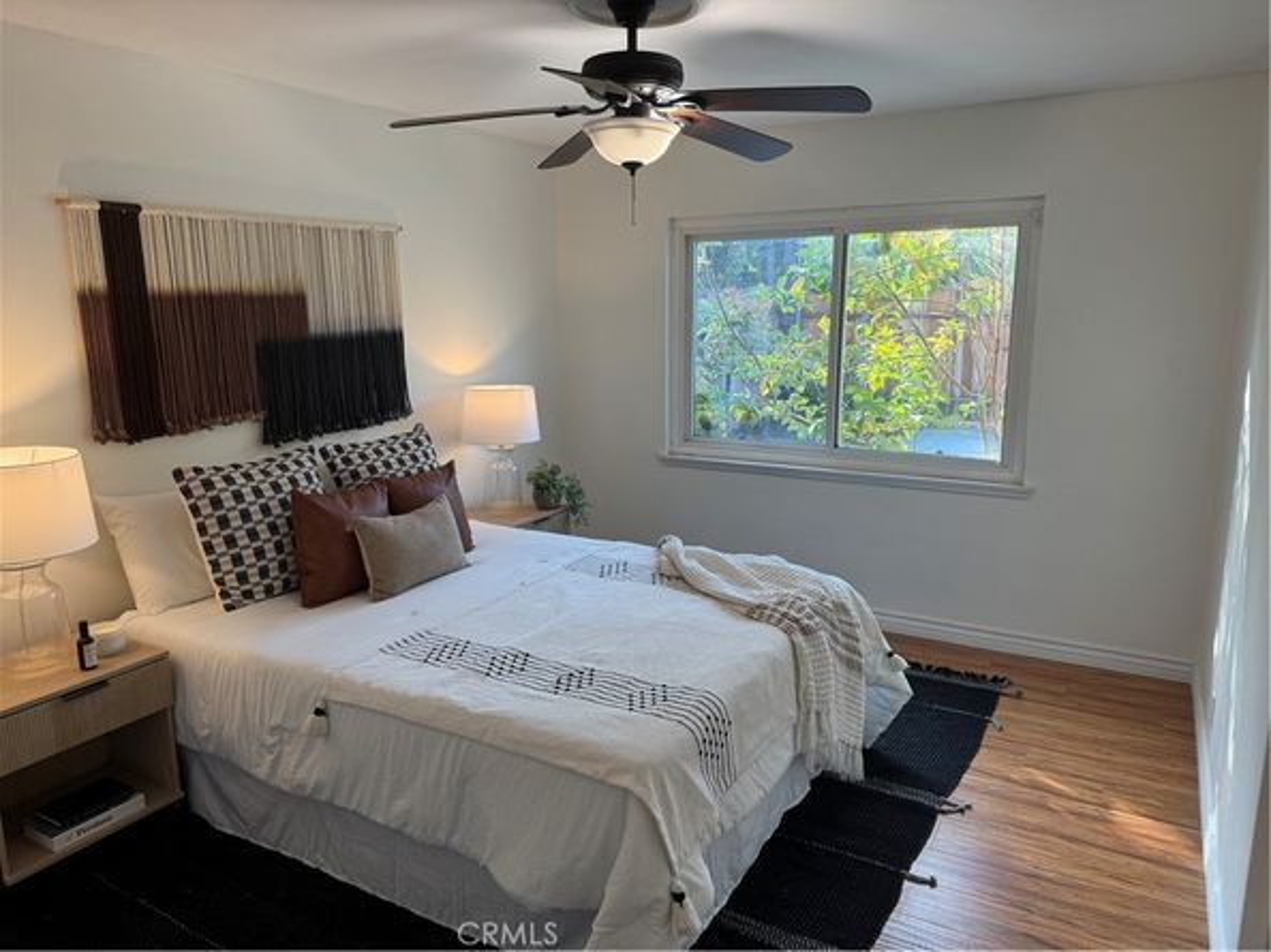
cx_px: 636
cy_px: 476
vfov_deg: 56.8
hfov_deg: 71.6
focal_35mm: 24
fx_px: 881
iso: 100
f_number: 1.78
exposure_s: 1/120
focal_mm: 6.76
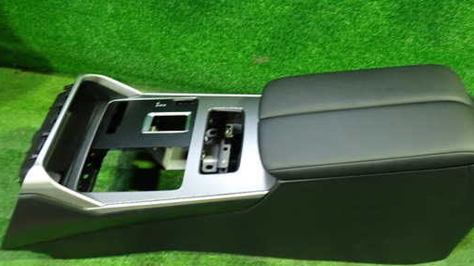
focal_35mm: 32
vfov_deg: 36.6
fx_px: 402
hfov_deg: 60.8
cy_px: 148
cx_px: 267
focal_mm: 4.5
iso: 800
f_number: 2
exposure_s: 1/30
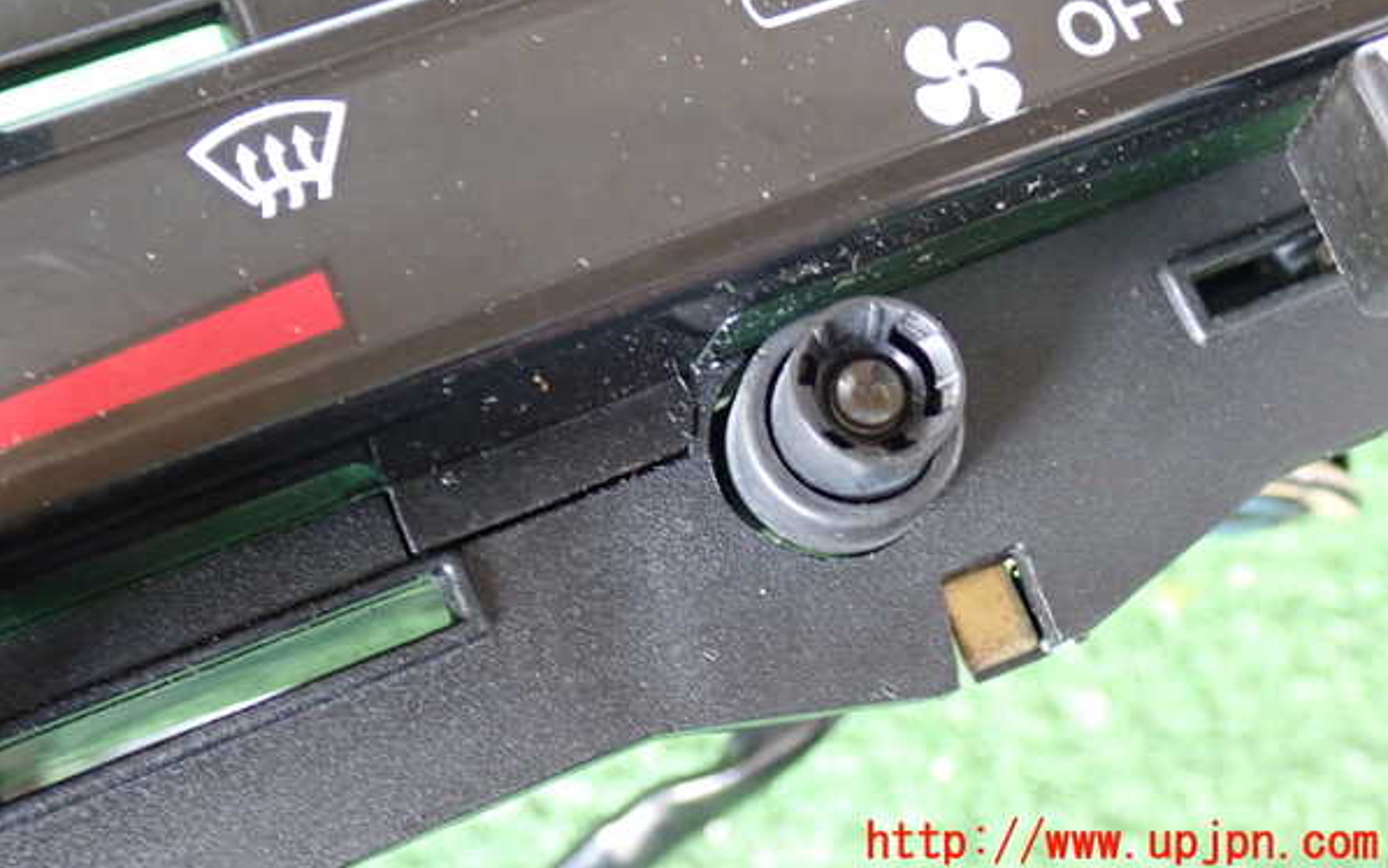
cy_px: 350
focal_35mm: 50
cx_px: 694
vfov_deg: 25.8
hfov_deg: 40.3
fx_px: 1892
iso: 800
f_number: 3.1
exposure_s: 1/20
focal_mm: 8.4
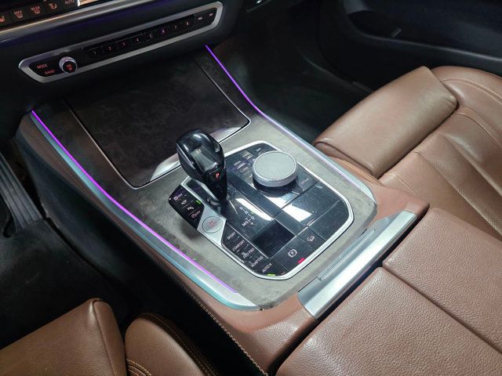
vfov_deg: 58.9
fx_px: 334
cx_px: 251
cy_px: 188
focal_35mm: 23
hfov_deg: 73.9
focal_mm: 6.3
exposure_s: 1/120
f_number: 1.7
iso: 640
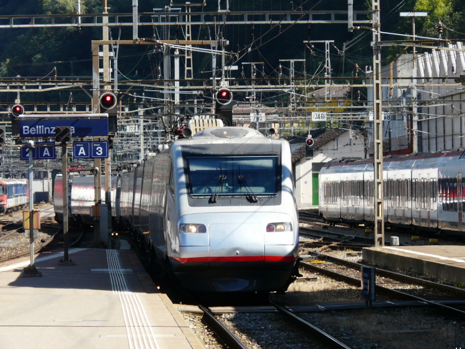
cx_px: 236
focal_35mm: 303
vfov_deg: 4.9
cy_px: 180
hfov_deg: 6.5
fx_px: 4071
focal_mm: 46.7
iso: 100
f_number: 5
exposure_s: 1/250
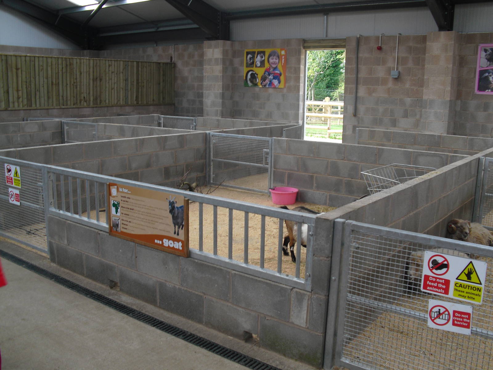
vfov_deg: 39.7
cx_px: 246
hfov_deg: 51.4
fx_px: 513
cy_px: 185
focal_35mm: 36
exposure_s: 1/100
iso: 100
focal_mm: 6.3
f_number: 3.1
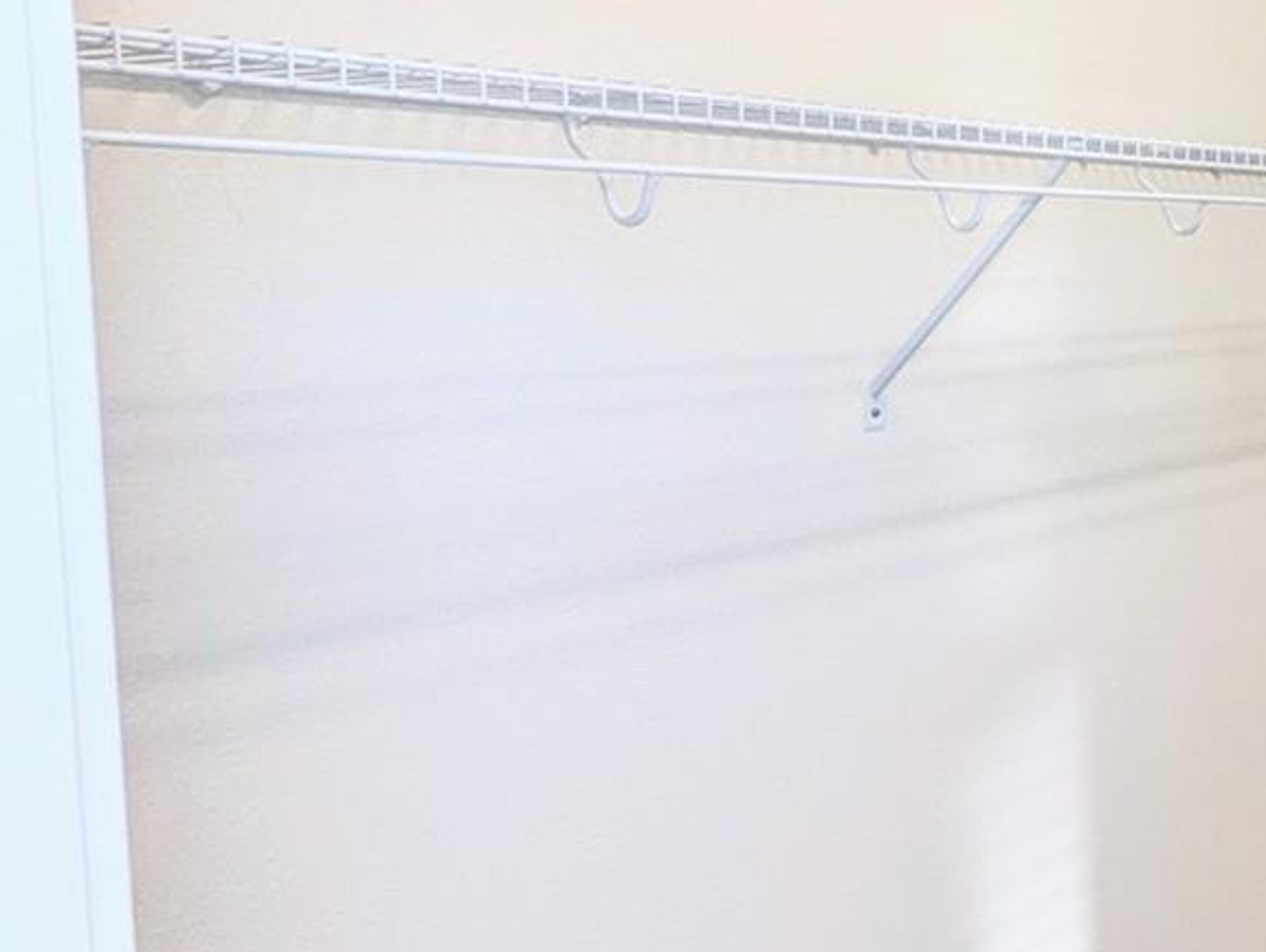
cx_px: 1591
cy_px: 369
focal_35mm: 36
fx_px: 1318
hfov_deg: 36.5
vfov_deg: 39.5
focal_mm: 1.95
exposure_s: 1/78
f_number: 2.2
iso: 154
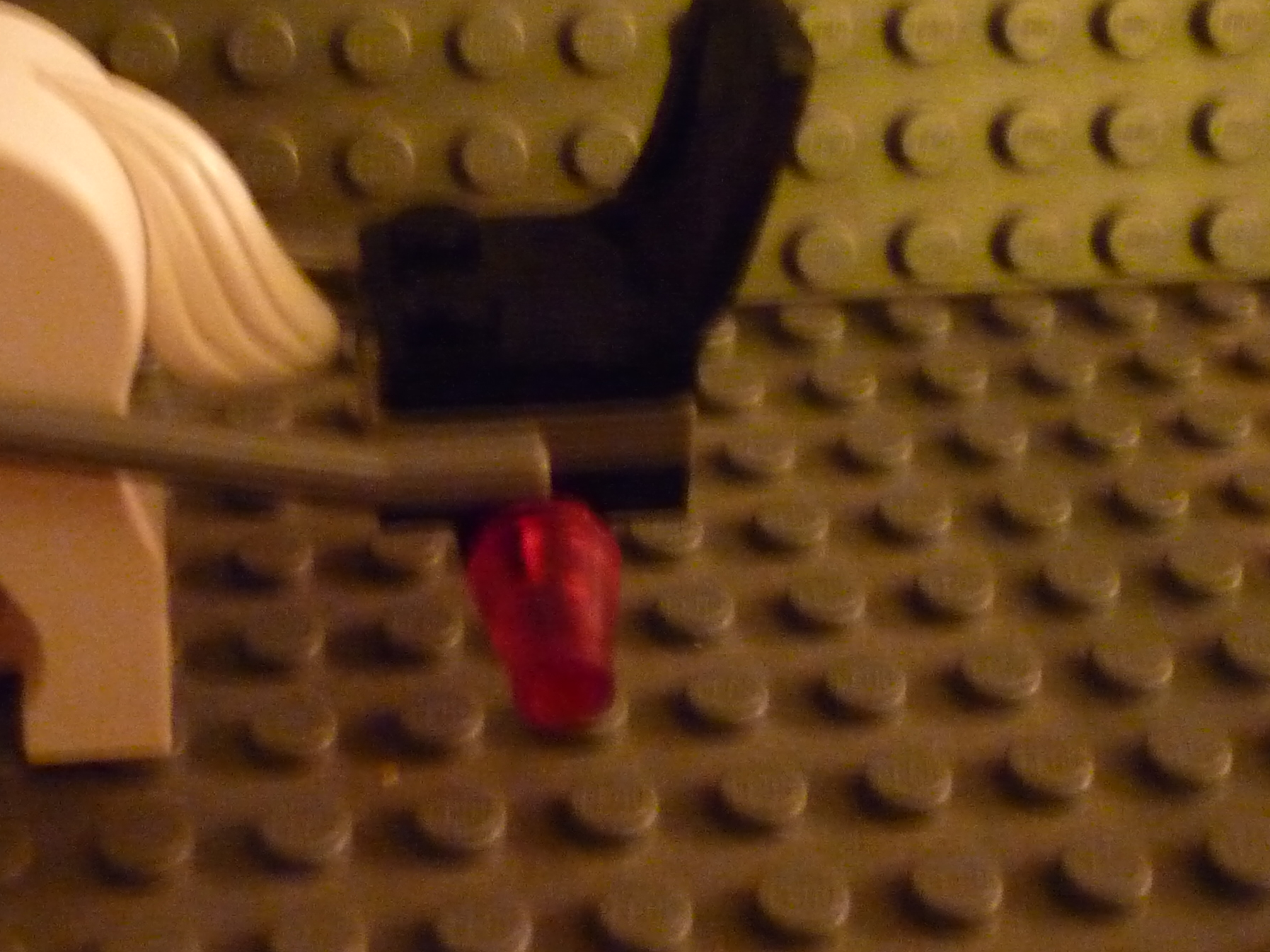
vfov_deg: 24.1
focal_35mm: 60
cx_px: 539
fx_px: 2201
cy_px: 204
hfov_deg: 32.1
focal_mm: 5.5
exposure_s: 1/8
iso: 800
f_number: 2.8
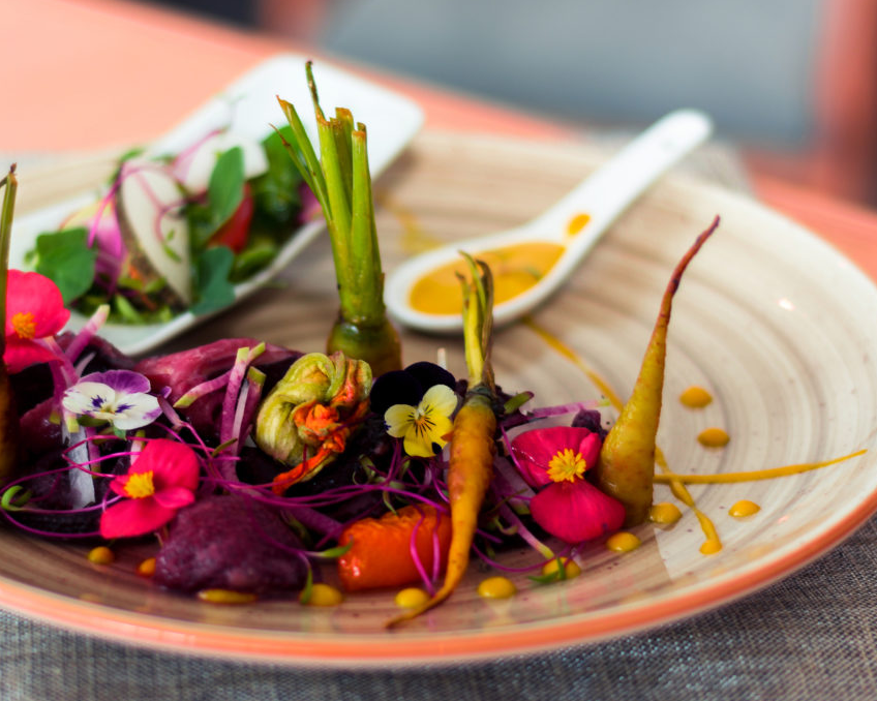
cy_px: 350
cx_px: 404
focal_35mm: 85
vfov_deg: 18.1
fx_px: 2206
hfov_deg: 22.5
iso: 100
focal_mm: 50
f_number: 1.8
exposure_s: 1/50
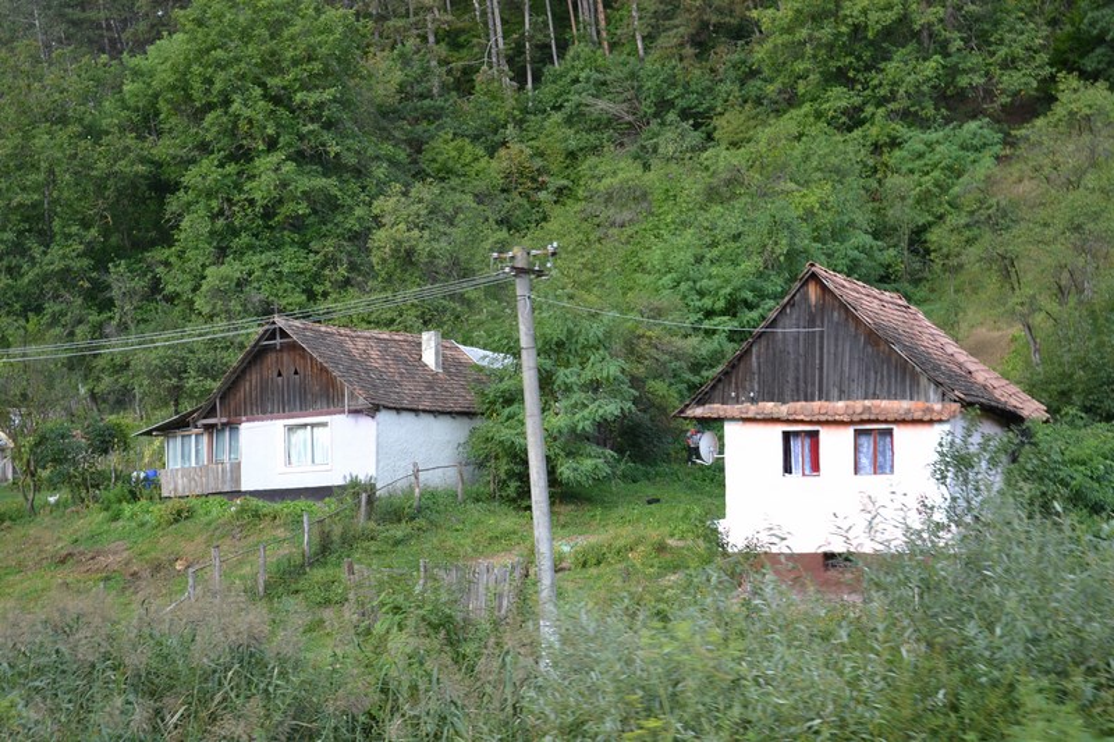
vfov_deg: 25.7
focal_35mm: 52
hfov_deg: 37.9
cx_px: 557
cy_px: 371
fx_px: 1624
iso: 400
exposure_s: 1/125
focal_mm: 35
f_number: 5.6
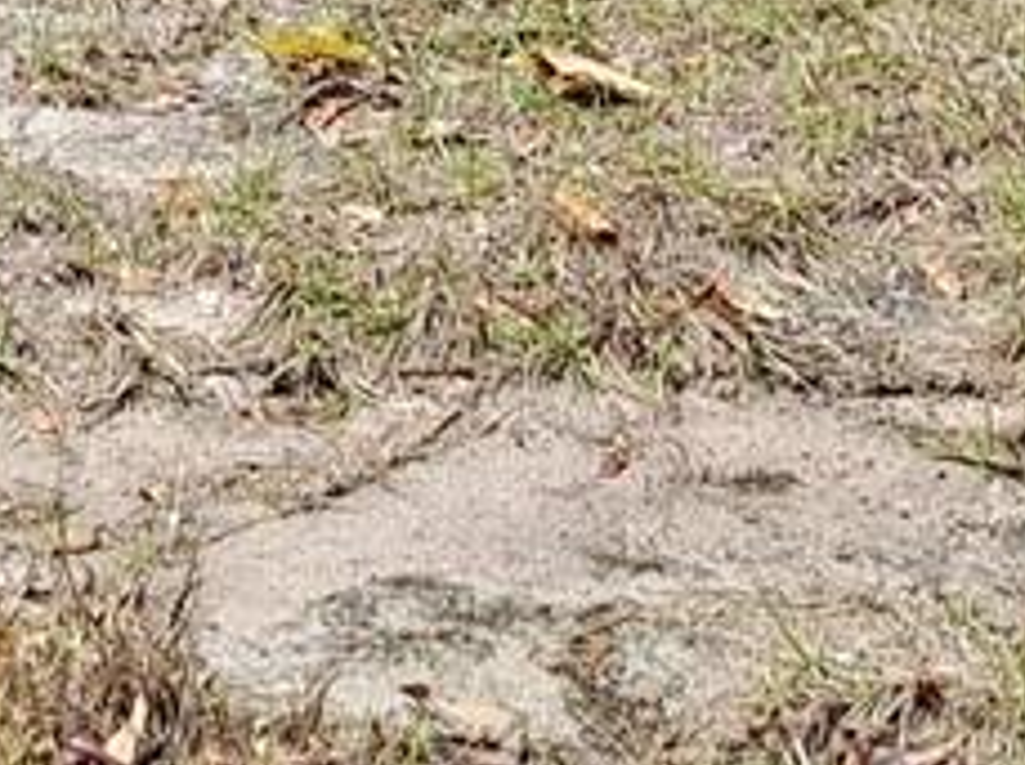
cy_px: -1557
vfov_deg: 7.9
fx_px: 4760
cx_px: -130
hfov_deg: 12.1
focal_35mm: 161
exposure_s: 1/1686
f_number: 1.8
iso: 40
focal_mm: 5.54
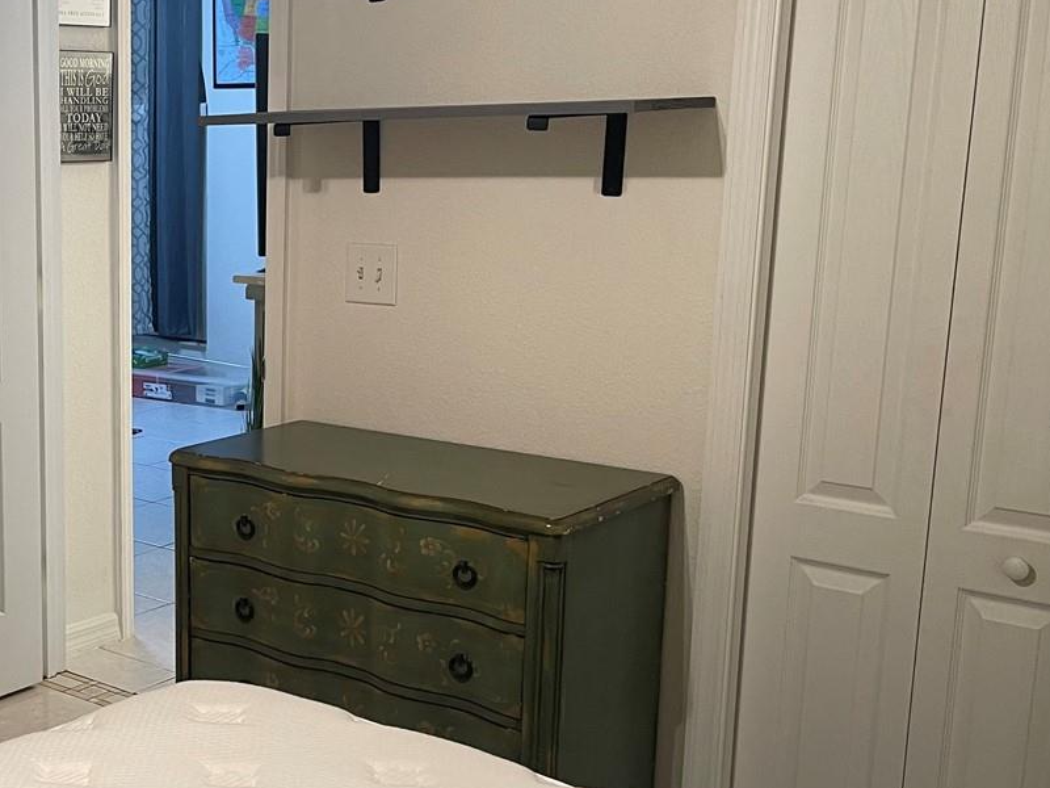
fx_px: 1517
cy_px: 419
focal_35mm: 50
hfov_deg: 36.1
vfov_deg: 29.1
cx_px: 125
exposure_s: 1/60
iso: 100
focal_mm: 5.1
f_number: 1.6
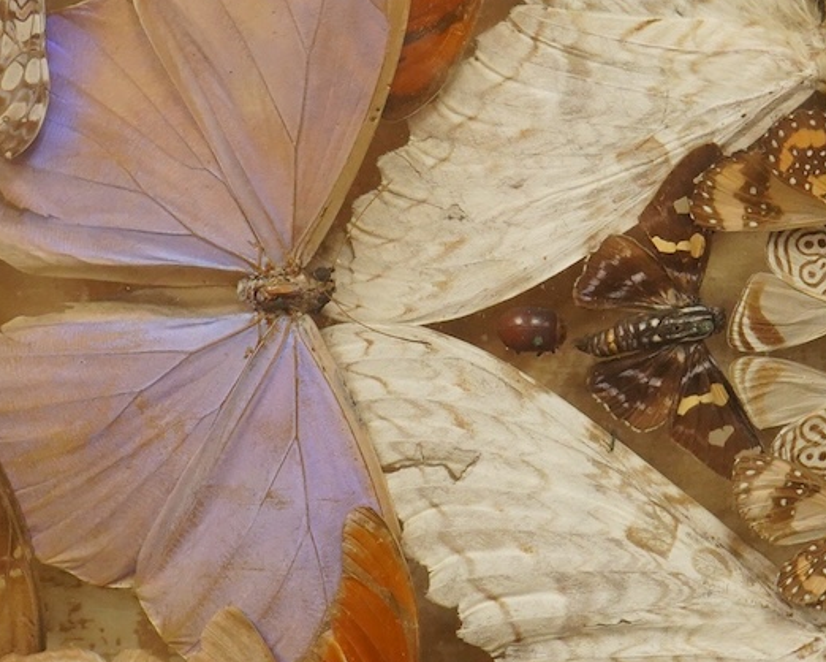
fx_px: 3473
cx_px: 488
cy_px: 173
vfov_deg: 10.9
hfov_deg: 13.6
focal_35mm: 142
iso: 4000
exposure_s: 1/80
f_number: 8
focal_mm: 46
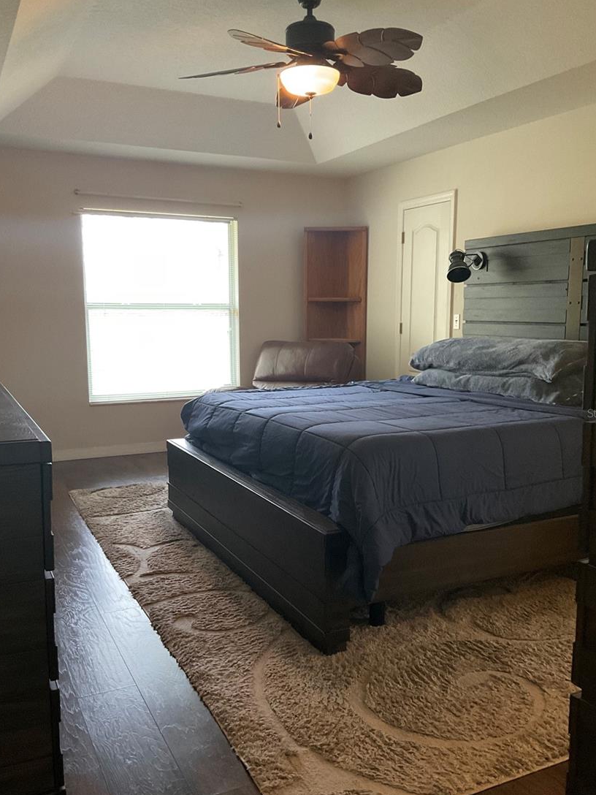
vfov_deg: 56.8
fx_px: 735
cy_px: 413
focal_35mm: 32
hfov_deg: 44.2
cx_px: 310
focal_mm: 3
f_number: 1.8
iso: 250
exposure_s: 1/30
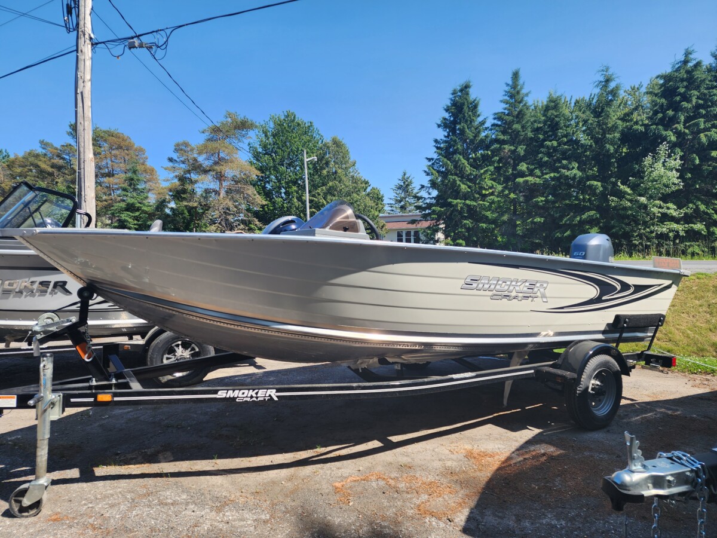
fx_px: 476
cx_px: 358
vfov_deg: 58.9
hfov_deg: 73.9
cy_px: 269
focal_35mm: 23
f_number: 1.8
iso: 12
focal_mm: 6.4
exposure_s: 1/599
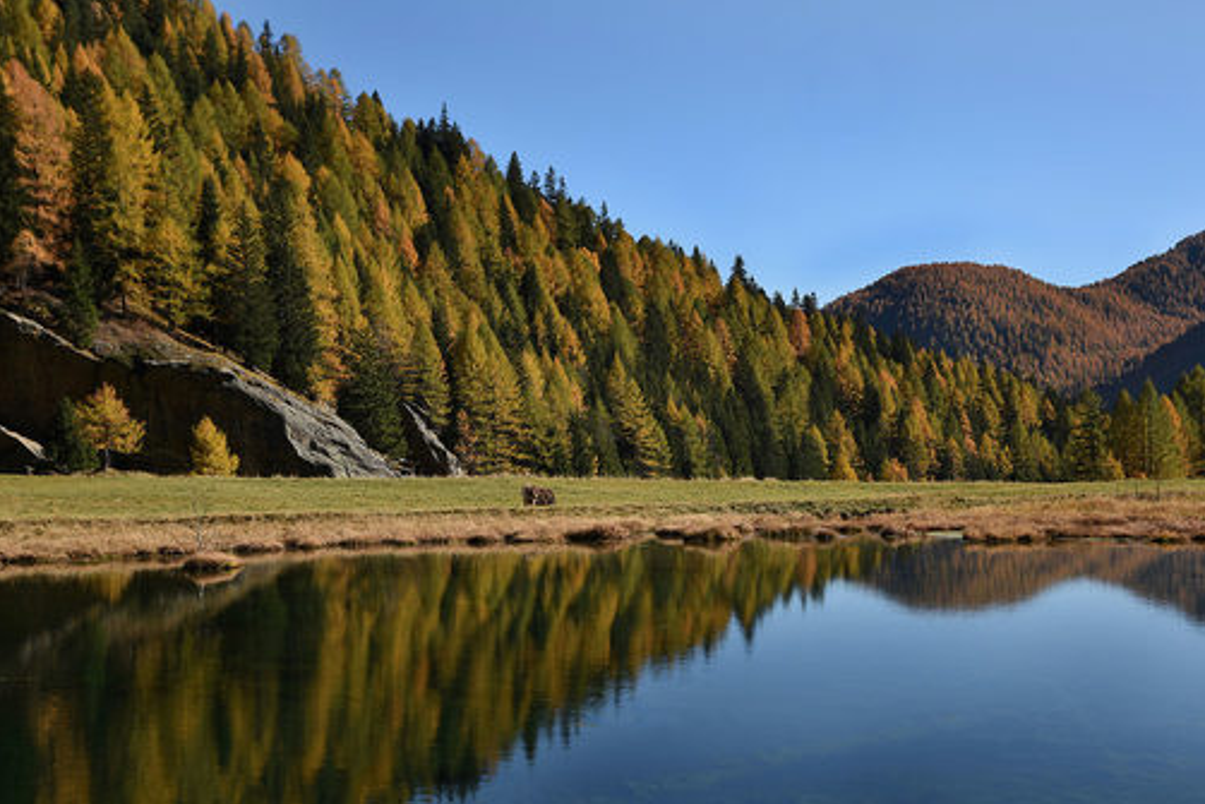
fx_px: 1841
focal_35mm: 55
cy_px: 478
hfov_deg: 36.2
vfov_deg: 24.6
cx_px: 619
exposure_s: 1/500
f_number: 8
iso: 100
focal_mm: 46
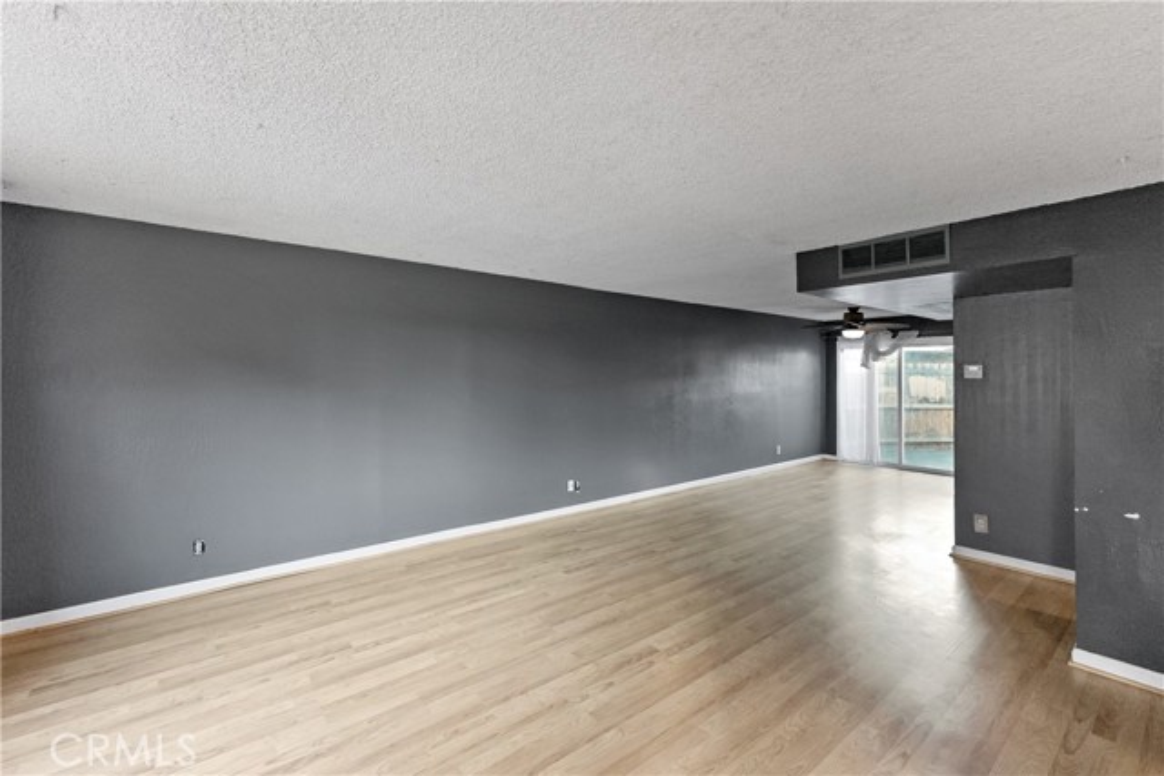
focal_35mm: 14
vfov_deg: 81.2
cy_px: 388
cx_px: 582
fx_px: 453
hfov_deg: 104.2
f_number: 3.5
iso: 1250
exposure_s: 1/160
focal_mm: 14
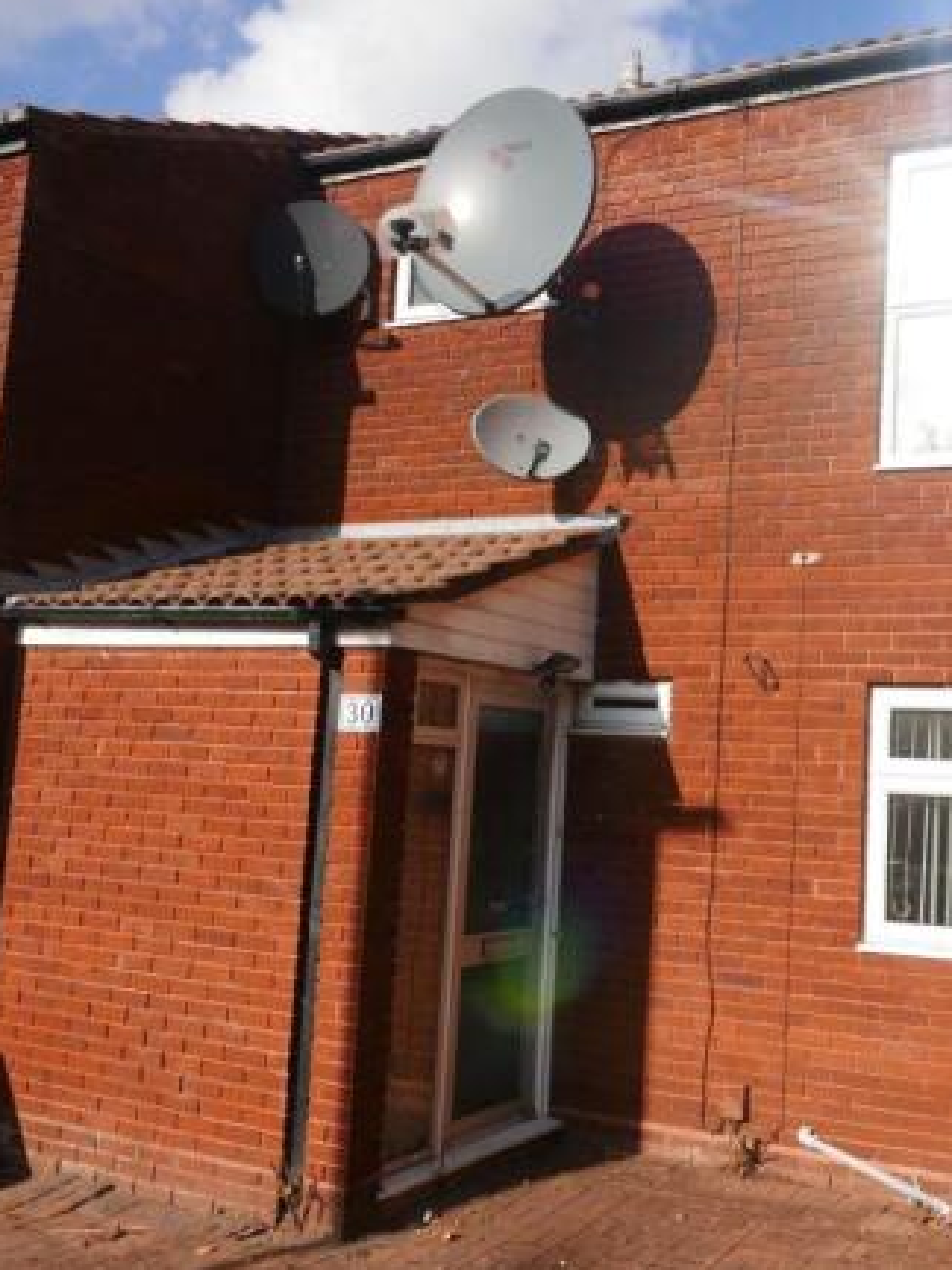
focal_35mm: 35
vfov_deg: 52.6
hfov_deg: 39.6
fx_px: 1283
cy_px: 634
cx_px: 718
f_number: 5.6
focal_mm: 10.9
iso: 200
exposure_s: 1/800
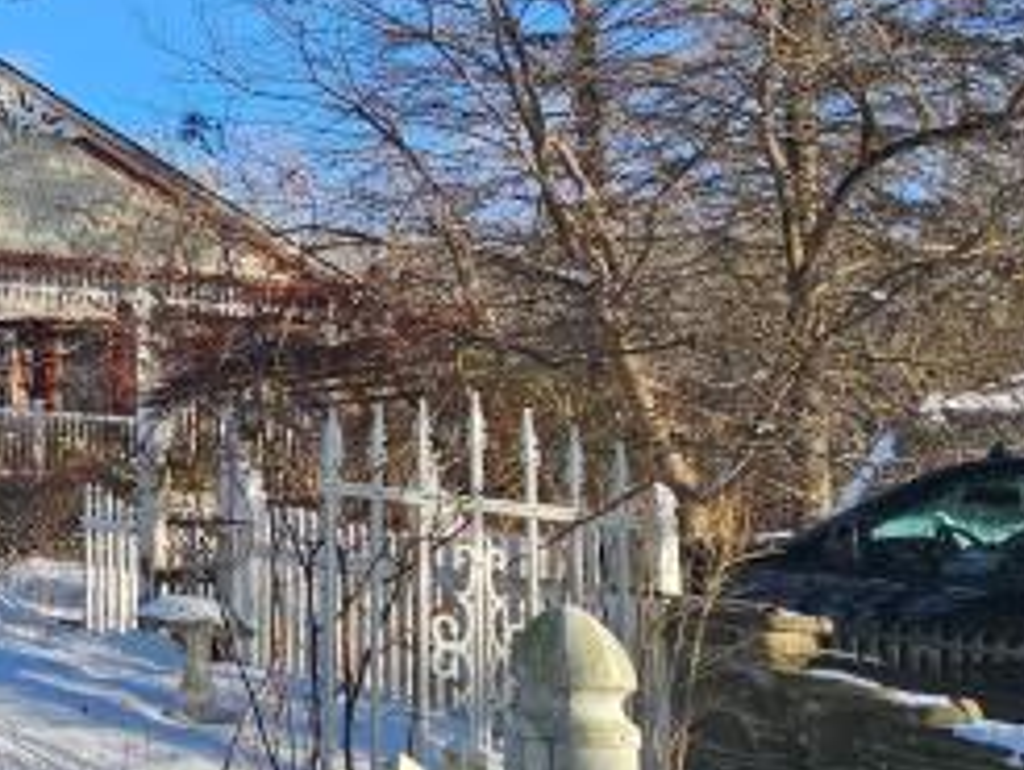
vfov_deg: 37.5
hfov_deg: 34.4
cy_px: 275
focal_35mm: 38
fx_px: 1125
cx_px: -312
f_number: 2.2
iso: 50
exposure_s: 1/924
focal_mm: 2.2
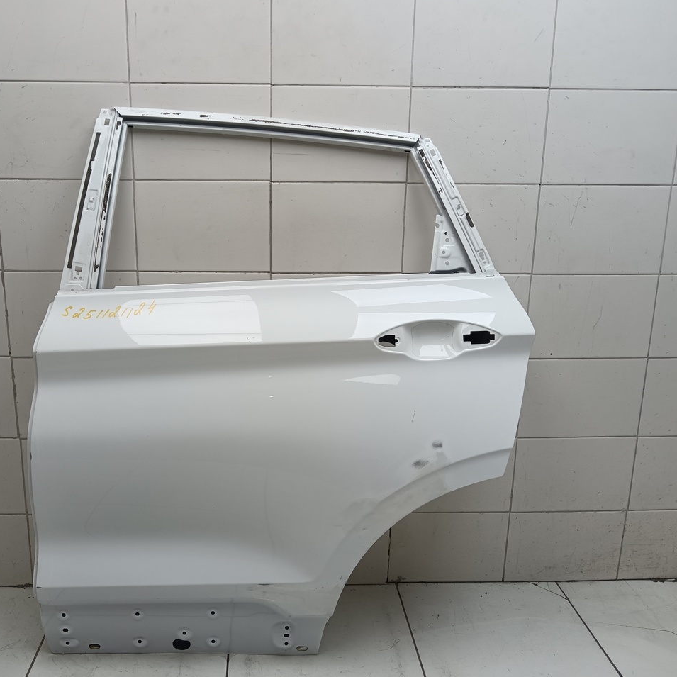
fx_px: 708
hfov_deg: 50.9
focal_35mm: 32
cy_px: 338
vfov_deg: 51.1
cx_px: 286
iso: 152
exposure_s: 1/100
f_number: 1.9
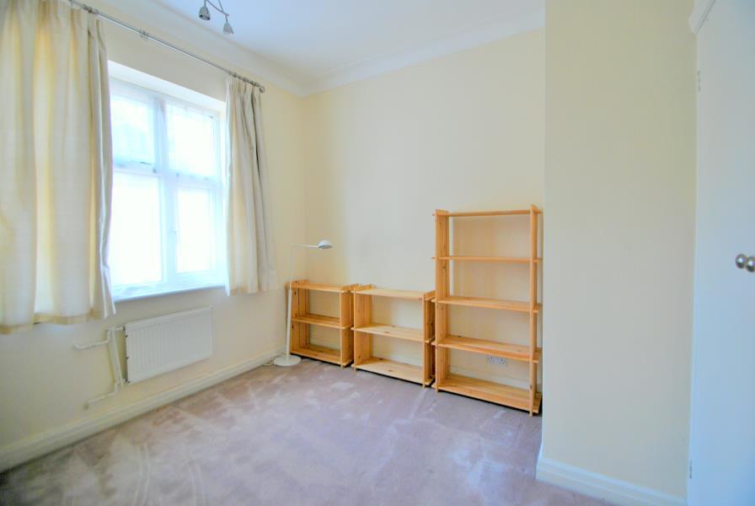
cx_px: 378
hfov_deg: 100.3
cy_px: 253
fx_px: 315
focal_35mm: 15
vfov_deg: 77.5
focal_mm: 10
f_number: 3.5
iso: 200
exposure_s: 1/30
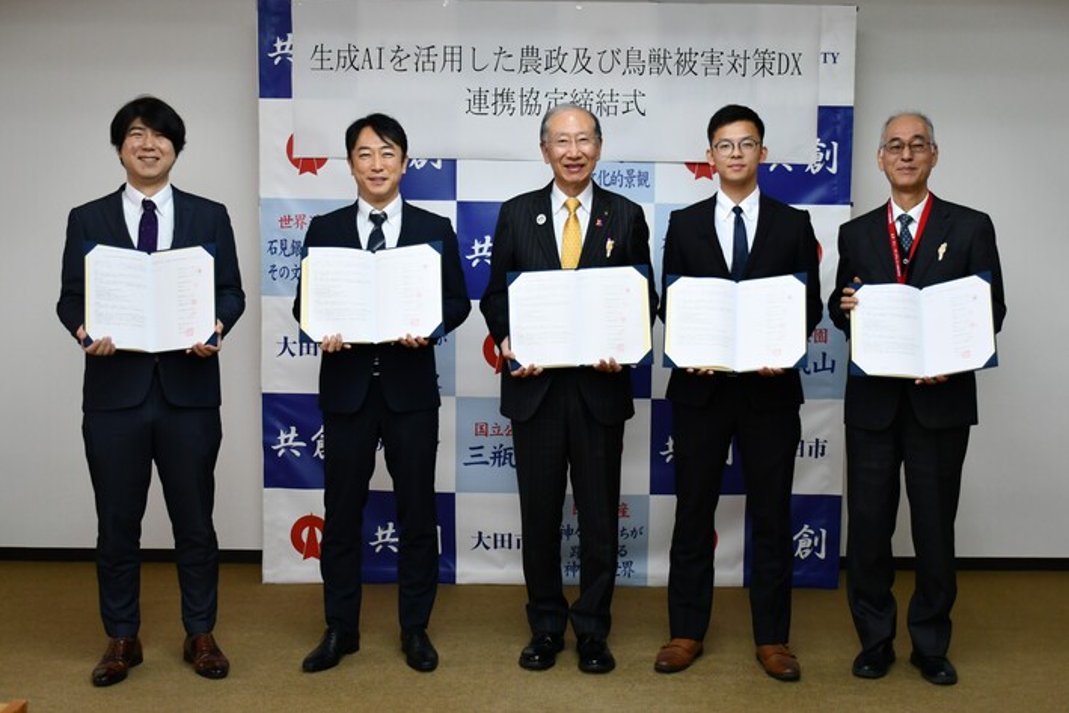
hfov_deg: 51.9
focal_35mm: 37
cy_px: 350
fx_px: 1099
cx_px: 547
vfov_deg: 36.0
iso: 800
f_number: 3.8
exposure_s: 1/125
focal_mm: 24
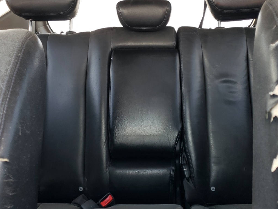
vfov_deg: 34.8
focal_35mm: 41
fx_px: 329
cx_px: 144
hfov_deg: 45.8
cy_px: 72
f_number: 1.5
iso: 55
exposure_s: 1/60.2
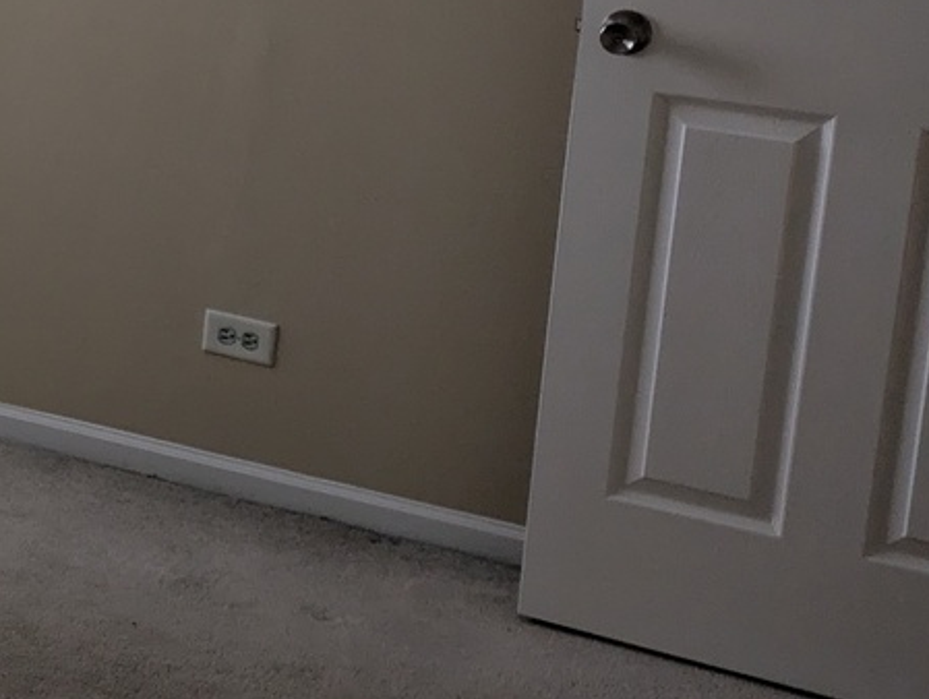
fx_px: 2150
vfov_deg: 18.0
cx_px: -470
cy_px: -2
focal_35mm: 80
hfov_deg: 20.7
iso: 160
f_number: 1.89
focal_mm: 5.43
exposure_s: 1/30
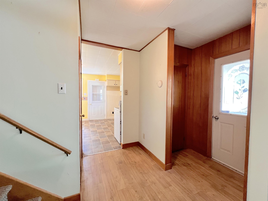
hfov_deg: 106.2
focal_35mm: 13
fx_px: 101
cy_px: 100
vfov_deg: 89.9
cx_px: 134
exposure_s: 1/60
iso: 200
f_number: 1.8
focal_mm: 1.57
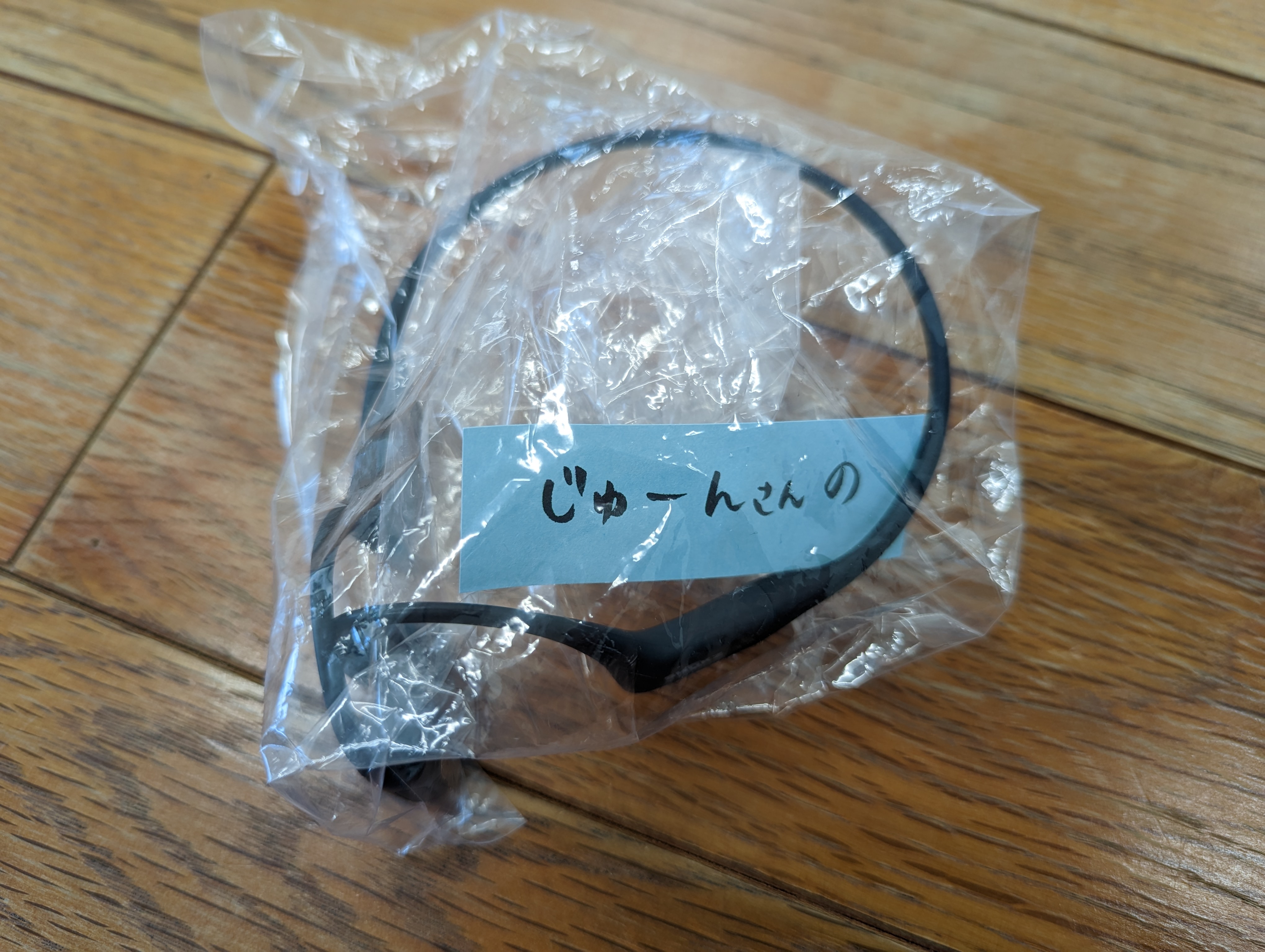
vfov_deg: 56.9
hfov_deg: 71.5
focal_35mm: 24
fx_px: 878
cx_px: 632
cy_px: 476
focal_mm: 6.81
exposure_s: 1/50.8
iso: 50
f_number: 1.85
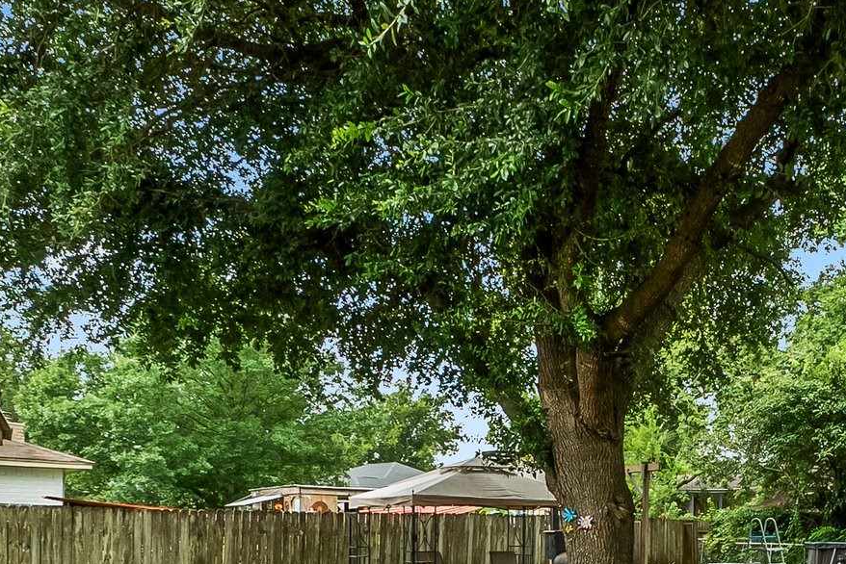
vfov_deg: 35.1
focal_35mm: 35
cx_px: 737
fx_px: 823
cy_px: 533
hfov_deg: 49.4
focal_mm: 10
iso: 2500
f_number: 9
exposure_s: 1/200
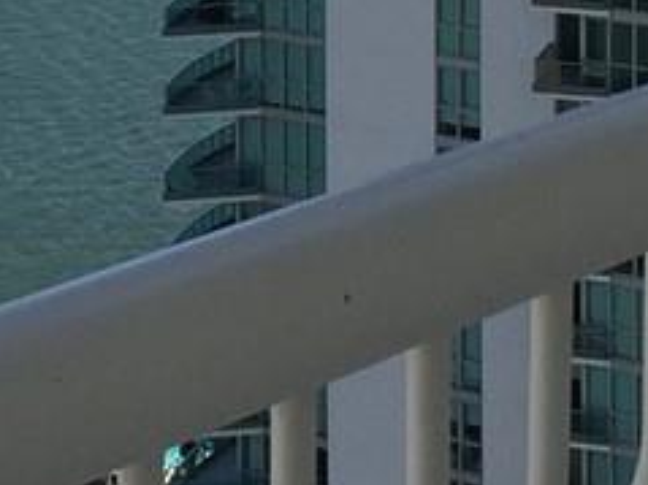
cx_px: -3
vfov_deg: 7.3
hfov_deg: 10.1
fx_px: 3630
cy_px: -507
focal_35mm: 194
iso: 32
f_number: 2.2
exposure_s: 1/2475
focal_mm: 4.15
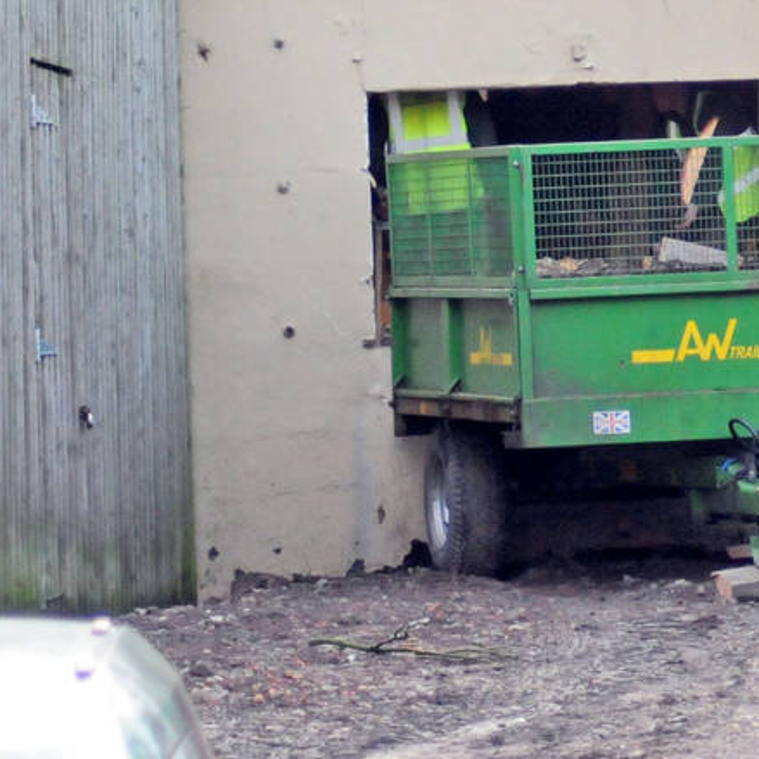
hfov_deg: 5.4
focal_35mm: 325
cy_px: 226
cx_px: 947
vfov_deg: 5.4
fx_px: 8062
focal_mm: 70
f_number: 4
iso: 1600
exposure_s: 1/500
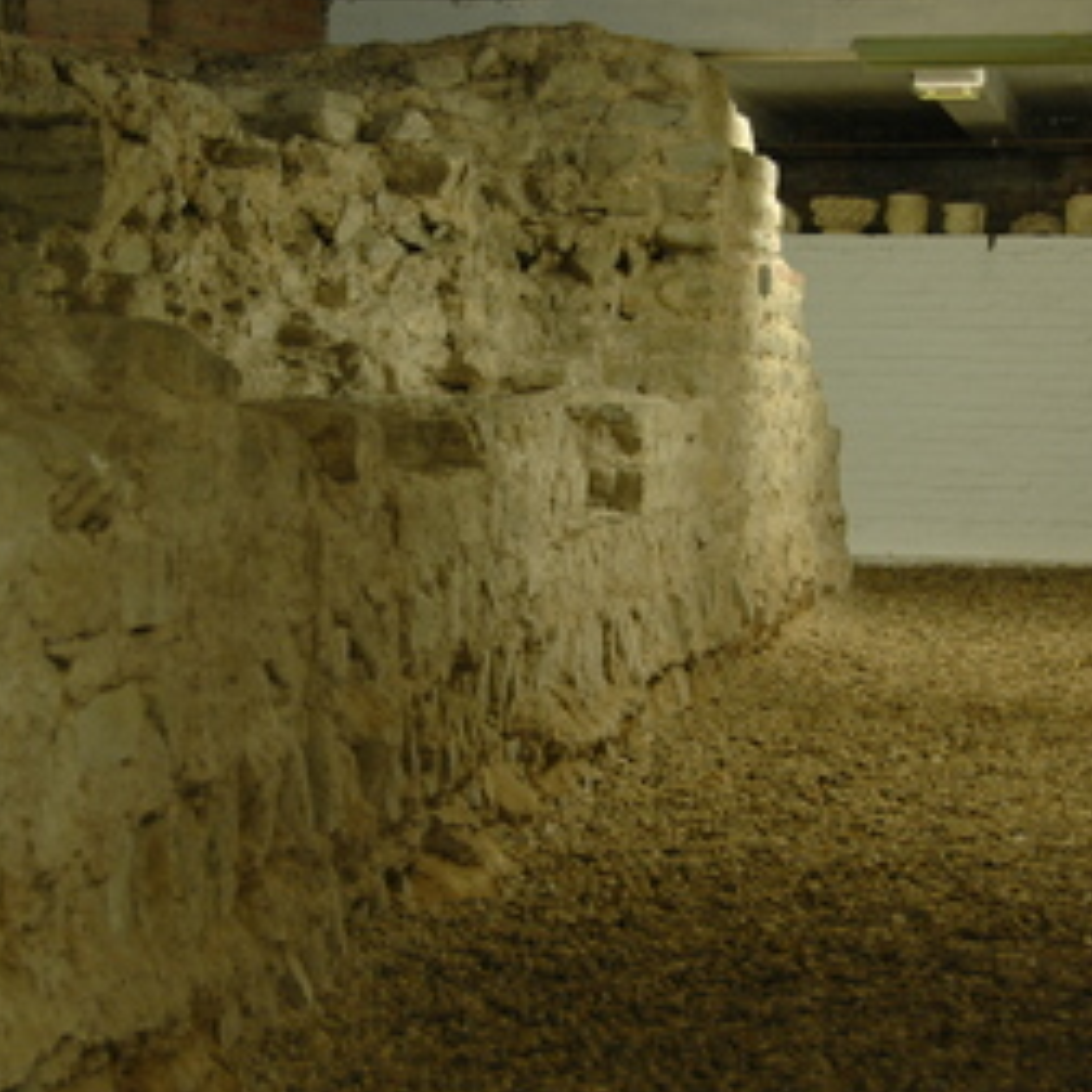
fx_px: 2855
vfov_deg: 21.7
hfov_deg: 21.7
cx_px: 537
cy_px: 520
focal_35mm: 80
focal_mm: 36
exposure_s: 1/8
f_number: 4.5
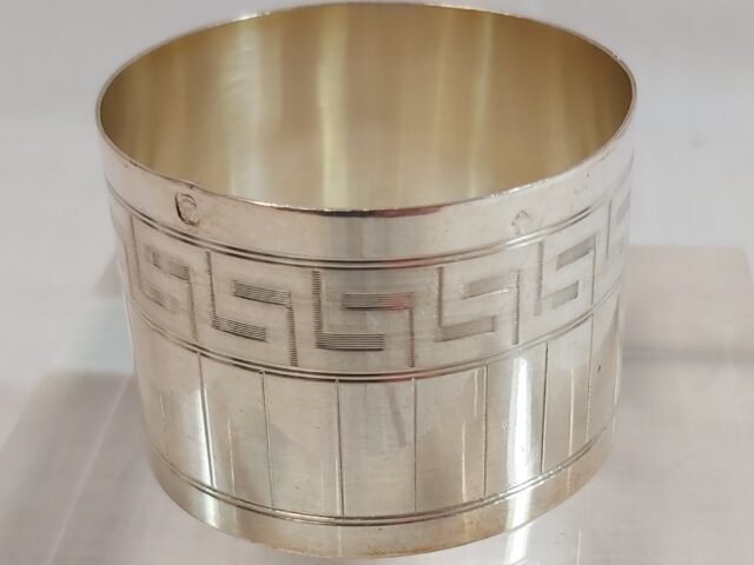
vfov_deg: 53.1
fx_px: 566
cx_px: 377
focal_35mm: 26
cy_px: 282
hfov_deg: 67.3
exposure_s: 1/100
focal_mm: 3.92
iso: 100
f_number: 1.7
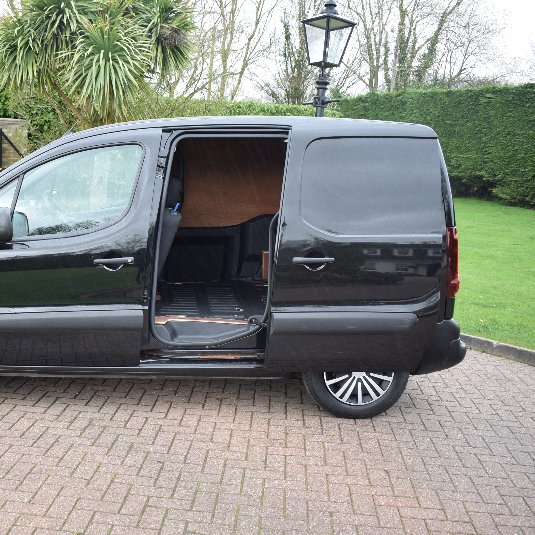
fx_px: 752
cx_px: 140
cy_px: 265
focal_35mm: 43
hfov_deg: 38.3
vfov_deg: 39.2
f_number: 3.8
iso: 100
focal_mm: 22
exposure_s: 1/30
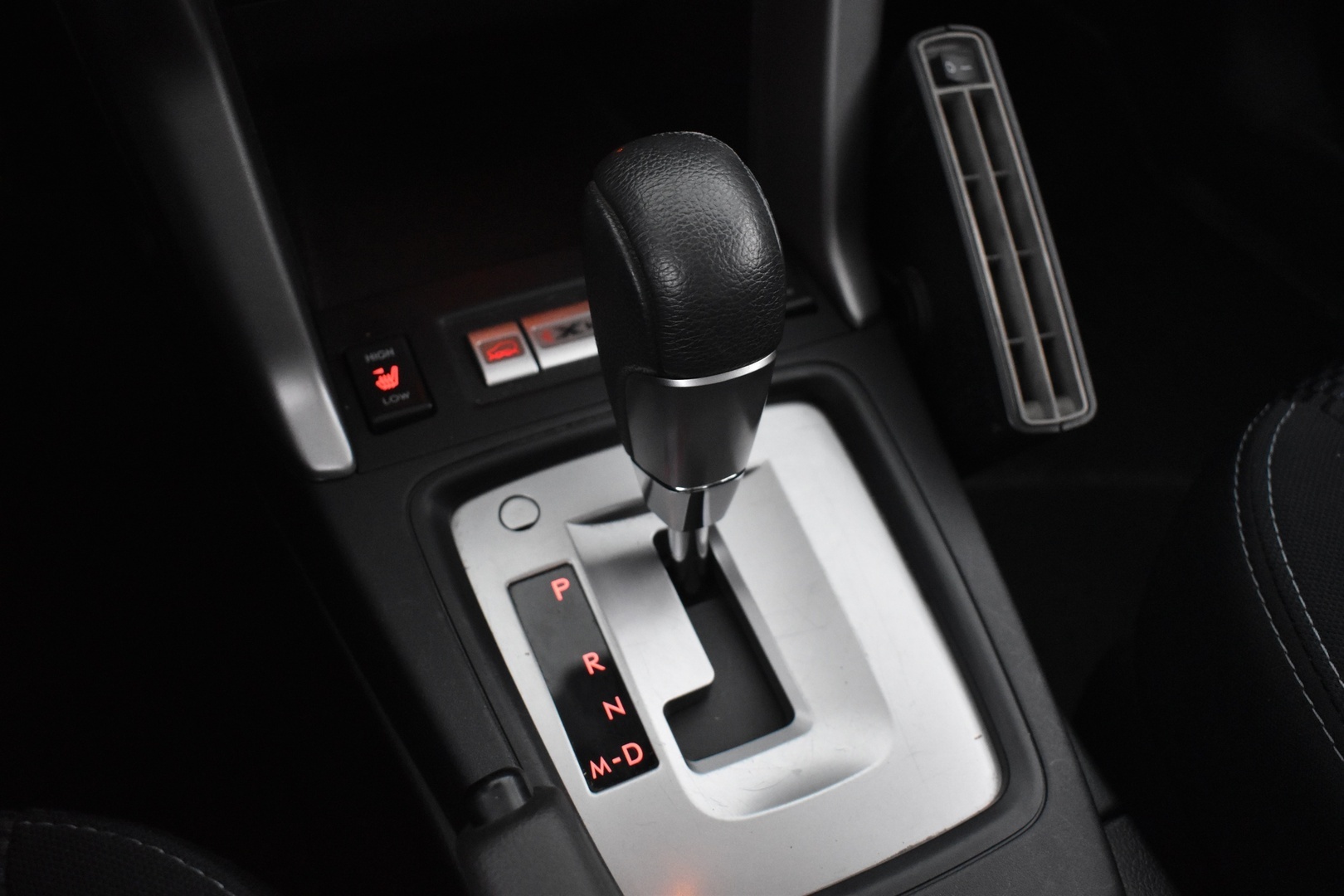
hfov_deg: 53.1
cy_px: 448
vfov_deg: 36.9
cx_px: 672
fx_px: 1344
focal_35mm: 36
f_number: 3.8
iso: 3200
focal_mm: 24
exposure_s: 1/30
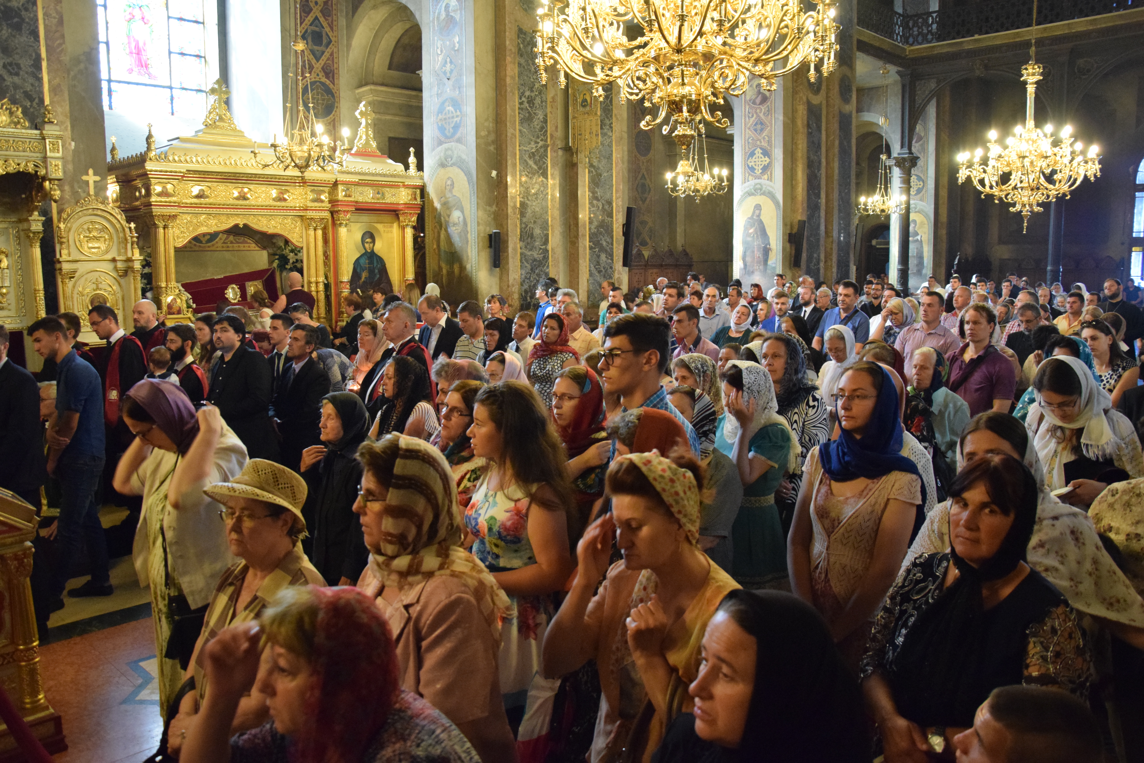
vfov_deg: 48.0
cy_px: 382
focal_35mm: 27
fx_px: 858
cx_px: 572
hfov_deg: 67.4
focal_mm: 18
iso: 2500
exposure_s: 1/40
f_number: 3.5
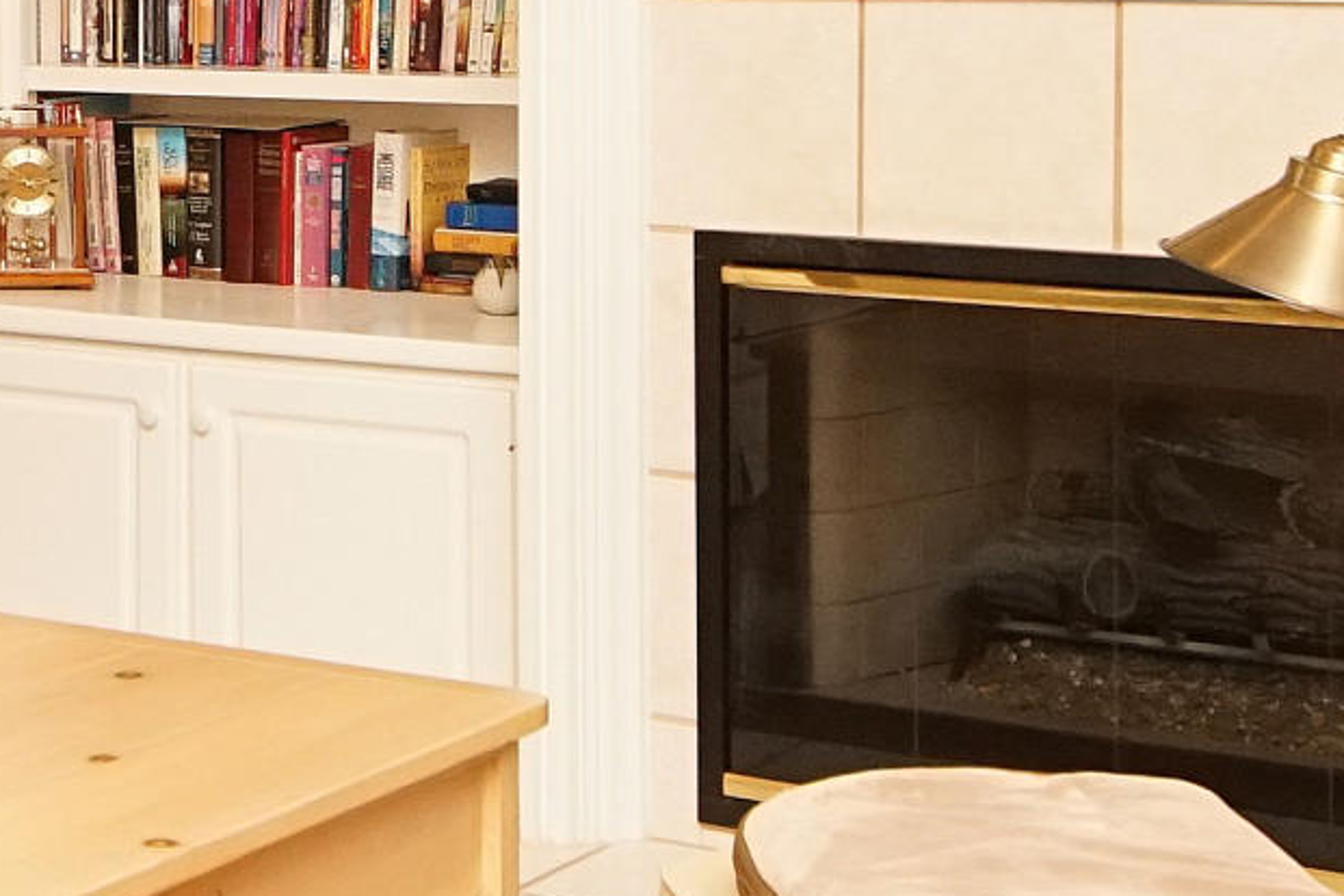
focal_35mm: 87
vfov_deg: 15.5
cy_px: 25
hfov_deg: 22.5
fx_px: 3248
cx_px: 11
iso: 1600
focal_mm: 12
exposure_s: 1/160
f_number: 4.5
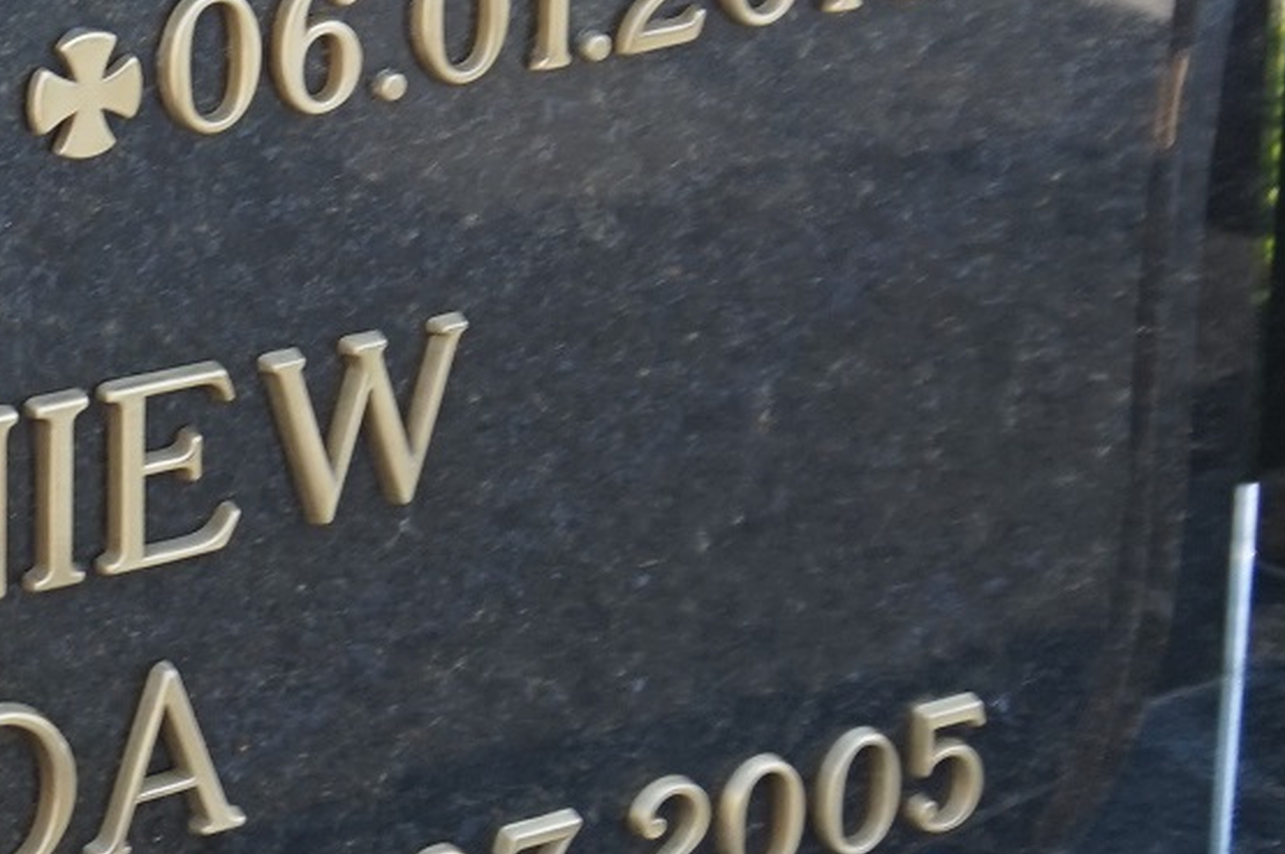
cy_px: 53
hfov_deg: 15.4
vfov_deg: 11.5
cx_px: -878
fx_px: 4208
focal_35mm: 118
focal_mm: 16
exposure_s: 1/160
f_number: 4
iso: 100
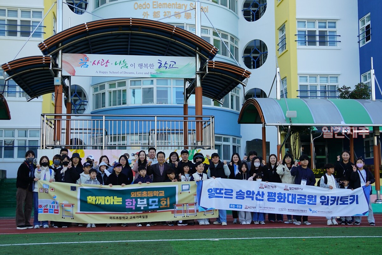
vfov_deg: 28.1
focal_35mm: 48
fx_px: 509
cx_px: 191
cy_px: 128
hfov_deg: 41.1
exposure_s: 1/125
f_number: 5
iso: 100
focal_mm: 32
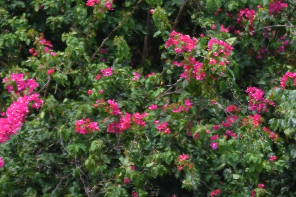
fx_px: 4538
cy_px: 311
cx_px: 468
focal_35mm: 552
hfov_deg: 3.7
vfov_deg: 2.5
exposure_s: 1/1000
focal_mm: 95
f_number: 4.2
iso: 200
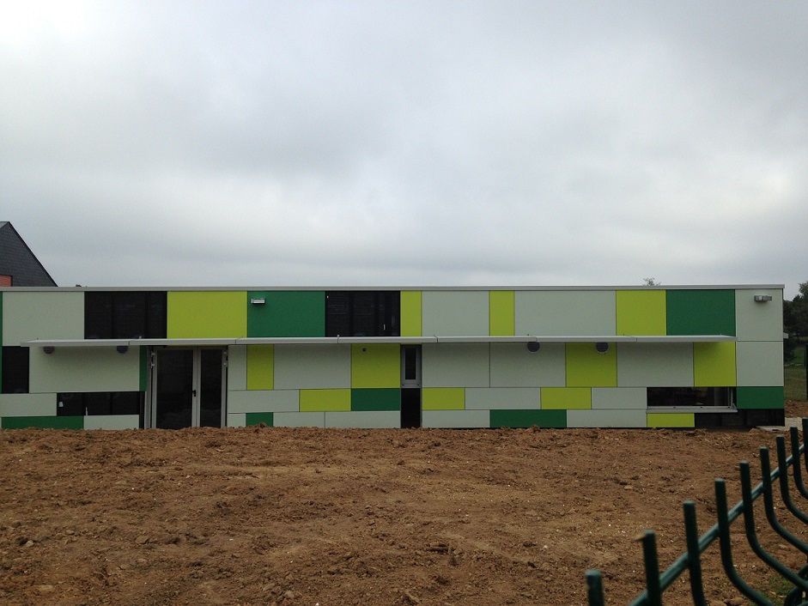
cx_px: 404
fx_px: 770
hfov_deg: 55.3
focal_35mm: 33
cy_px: 303
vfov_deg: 43.0
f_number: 2.4
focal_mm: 4.12
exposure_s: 1/1004
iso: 50
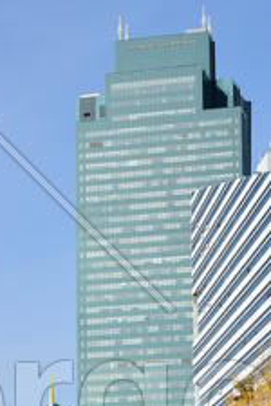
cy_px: 406
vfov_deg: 17.2
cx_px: 266
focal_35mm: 116
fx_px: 1310
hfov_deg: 11.7
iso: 100
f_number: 8
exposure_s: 1/250
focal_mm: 30
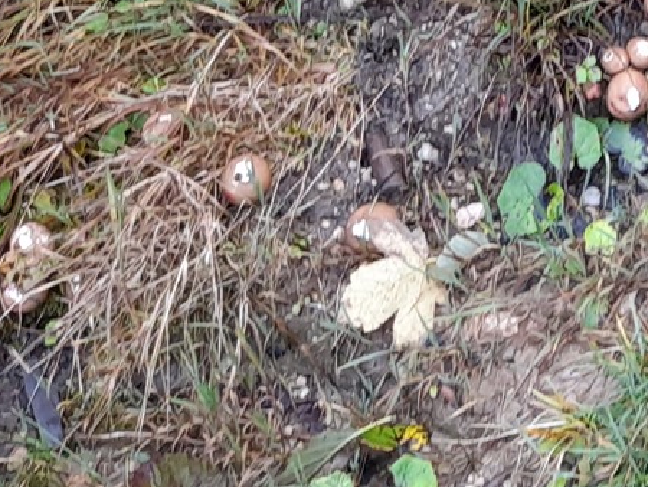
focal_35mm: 111
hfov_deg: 16.8
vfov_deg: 11.7
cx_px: 822
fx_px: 2079
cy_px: -553
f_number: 2
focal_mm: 4.6
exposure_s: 1/50
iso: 64
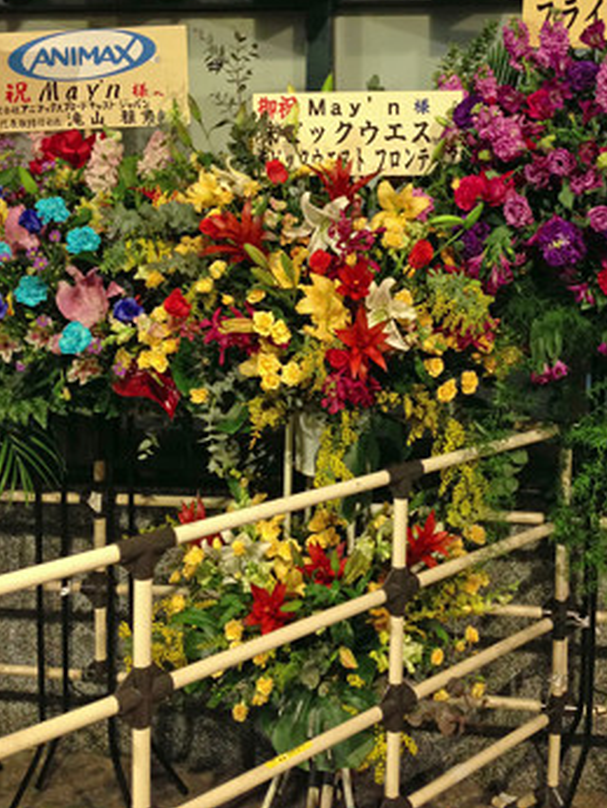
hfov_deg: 33.4
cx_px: 387
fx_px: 1005
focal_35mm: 43
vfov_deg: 43.3
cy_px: 283
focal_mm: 4.13
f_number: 2.4
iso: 200
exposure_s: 1/20
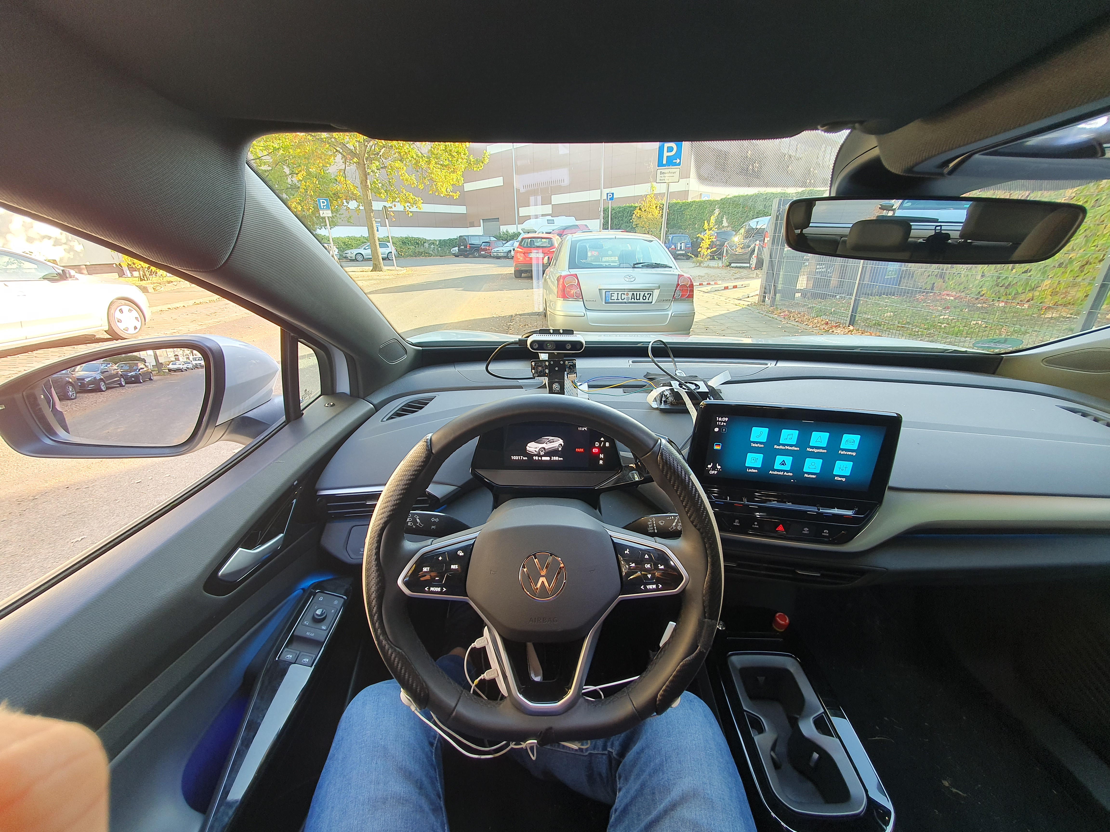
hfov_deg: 106.2
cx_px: 555
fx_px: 417
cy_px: 416
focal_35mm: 13
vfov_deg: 89.9
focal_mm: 1.8
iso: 50
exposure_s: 1/50
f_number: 2.2
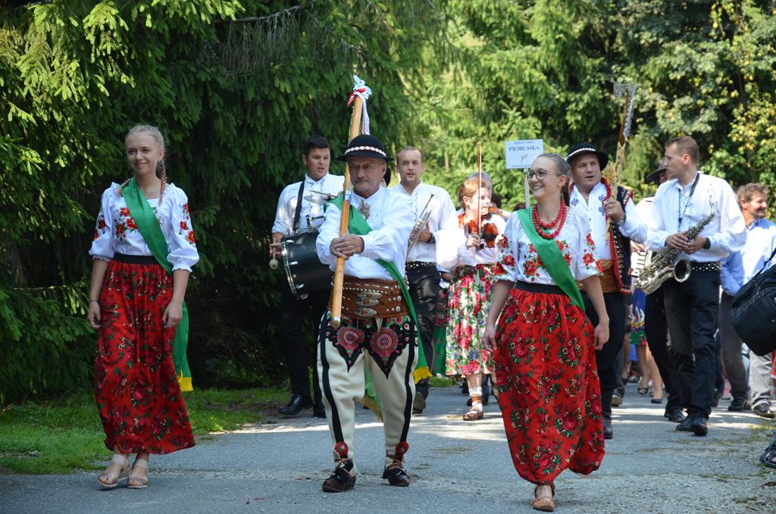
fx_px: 2742
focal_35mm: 128
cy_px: 257
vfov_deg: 10.7
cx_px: 388
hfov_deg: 16.1
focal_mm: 85
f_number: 6.3
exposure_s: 1/160
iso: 200
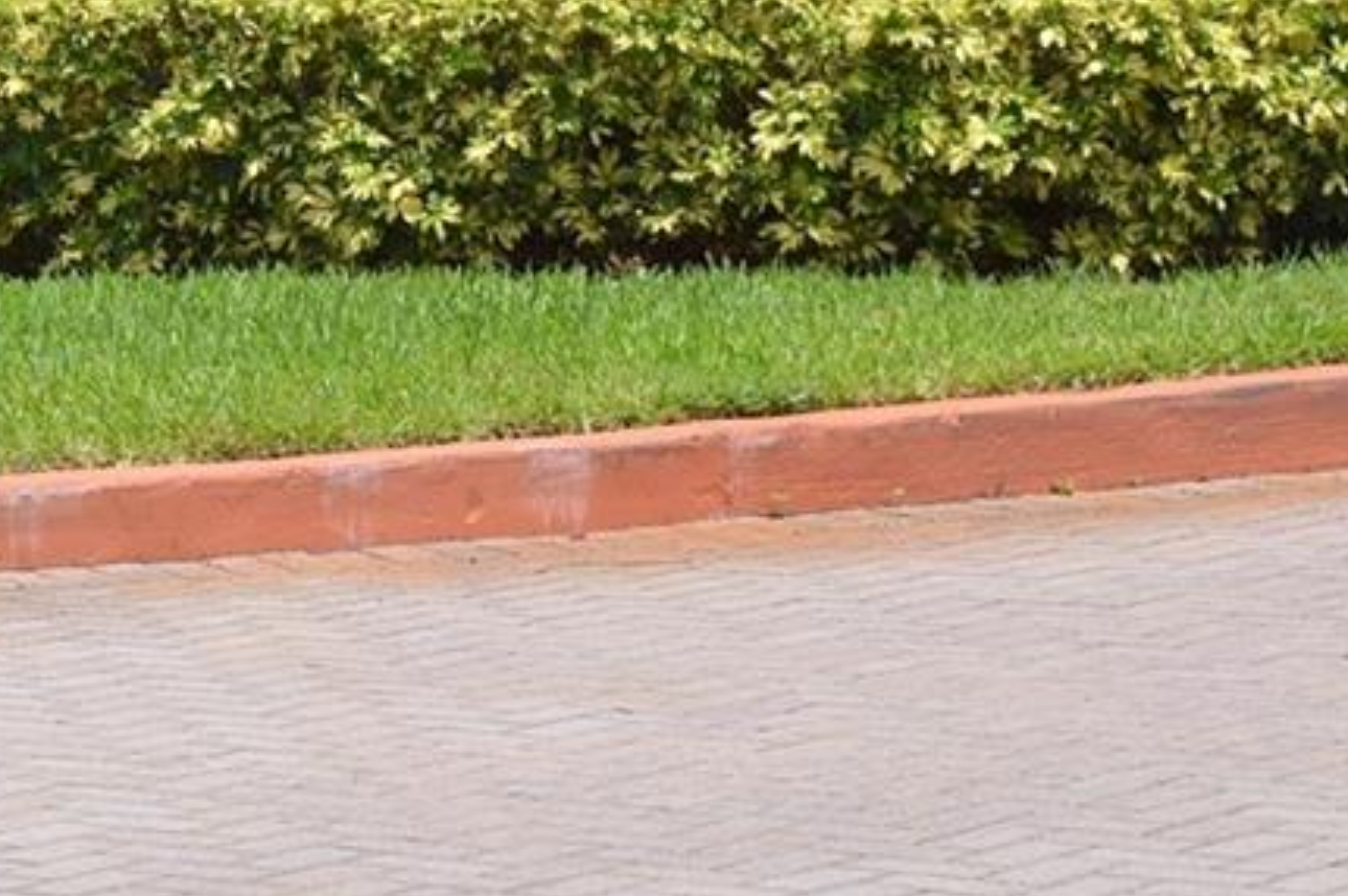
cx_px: -746
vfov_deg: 6.7
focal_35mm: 201
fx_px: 7520
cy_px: -739
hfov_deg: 9.9
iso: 200
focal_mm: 36
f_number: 11
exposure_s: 1/500
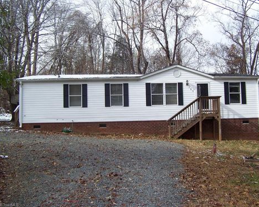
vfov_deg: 37.3
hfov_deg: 45.8
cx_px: 138
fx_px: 307
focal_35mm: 40
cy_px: 103
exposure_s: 1/400
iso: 64
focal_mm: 6.3
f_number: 2.8
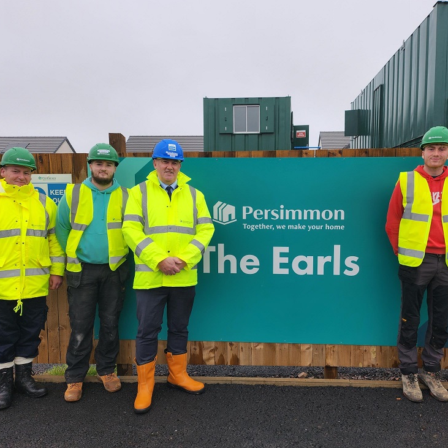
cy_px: 229
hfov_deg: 55.4
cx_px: 258
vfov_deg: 55.6
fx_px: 425
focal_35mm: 29
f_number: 1.8
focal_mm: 5
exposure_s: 1/414
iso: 50
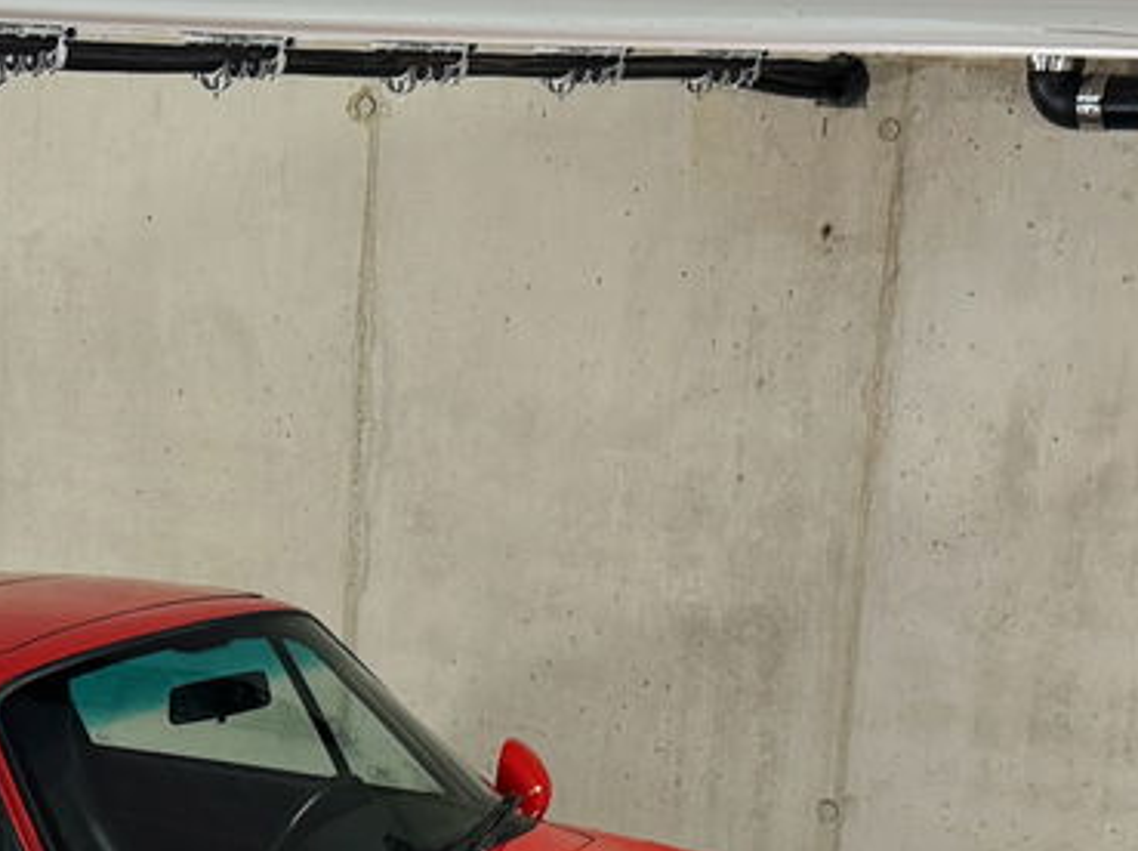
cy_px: 882
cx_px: 259
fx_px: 1642
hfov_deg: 37.1
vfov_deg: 27.2
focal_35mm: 50
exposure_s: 1/100
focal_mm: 6.76
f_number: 1.78
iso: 200
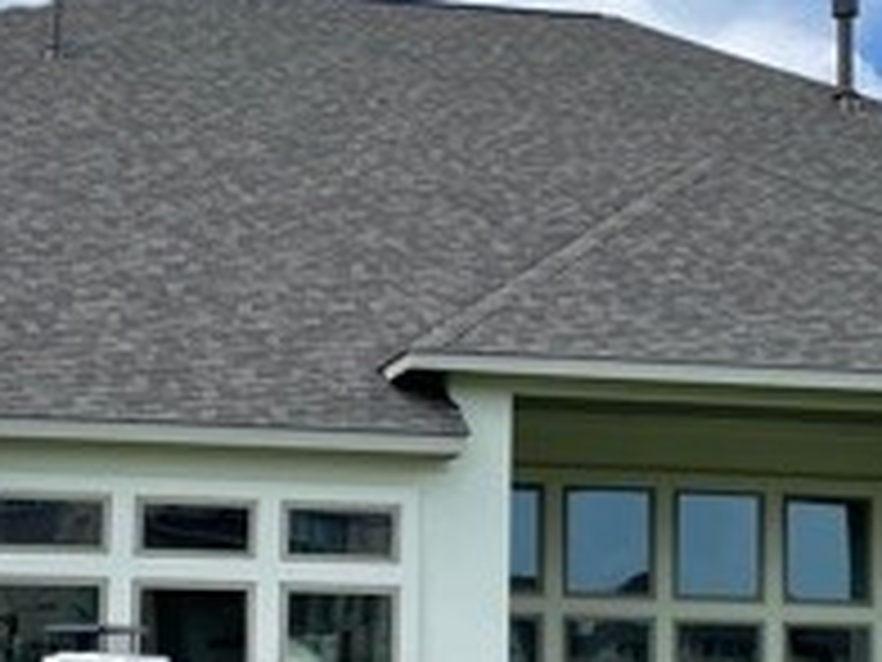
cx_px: 261
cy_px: 500
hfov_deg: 22.9
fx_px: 2166
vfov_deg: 17.3
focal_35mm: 85
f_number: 1.6
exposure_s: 1/3610
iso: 32
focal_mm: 4.2
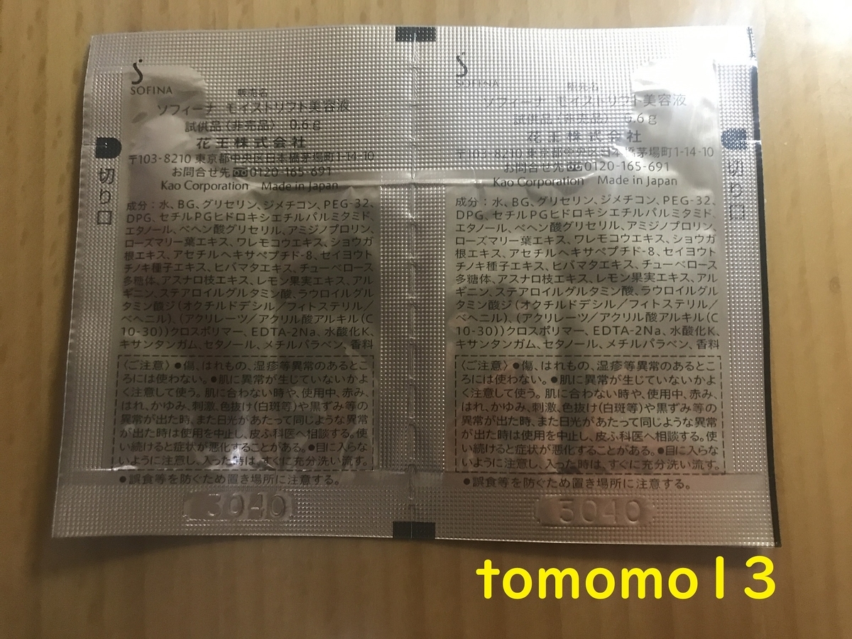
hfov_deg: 63.4
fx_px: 689
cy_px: 320
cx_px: 426
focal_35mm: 28
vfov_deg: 49.7
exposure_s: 1/14
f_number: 1.8
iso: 100
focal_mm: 3.99
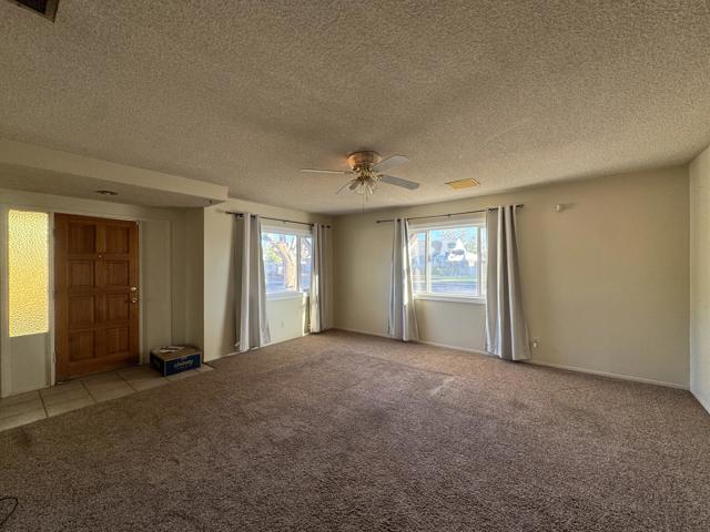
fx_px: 287
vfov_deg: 85.7
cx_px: 355
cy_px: 266
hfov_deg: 102.1
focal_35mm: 14
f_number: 2.2
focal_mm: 2.22
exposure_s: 1/99
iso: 100
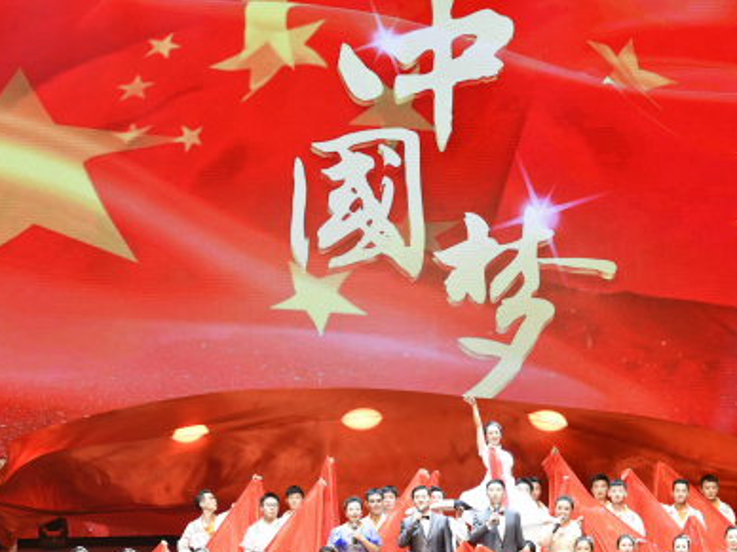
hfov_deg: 17.2
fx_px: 2427
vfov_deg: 13.0
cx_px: 460
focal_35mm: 114
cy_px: 327
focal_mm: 78
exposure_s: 1/200
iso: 2000
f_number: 8
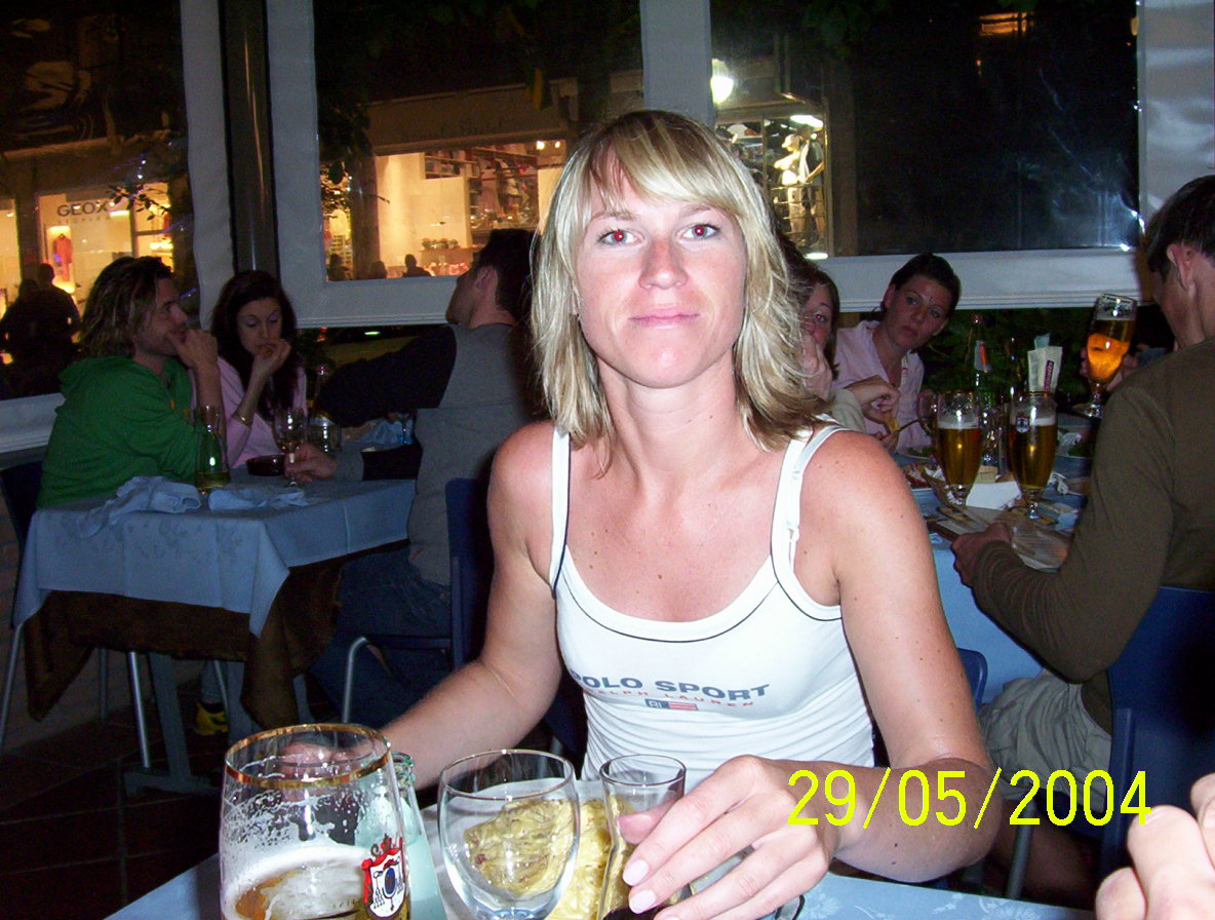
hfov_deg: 43.7
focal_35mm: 43
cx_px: 608
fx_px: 1514
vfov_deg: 33.8
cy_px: 460
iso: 140
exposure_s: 1/60
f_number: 2.73
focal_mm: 5.77
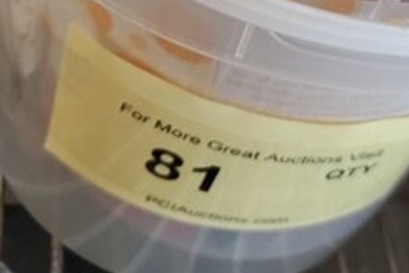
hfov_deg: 29.3
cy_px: -146
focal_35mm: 67
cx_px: 337
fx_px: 761
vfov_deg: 18.0
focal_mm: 4.3
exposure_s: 1/50
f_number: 1.5
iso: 640
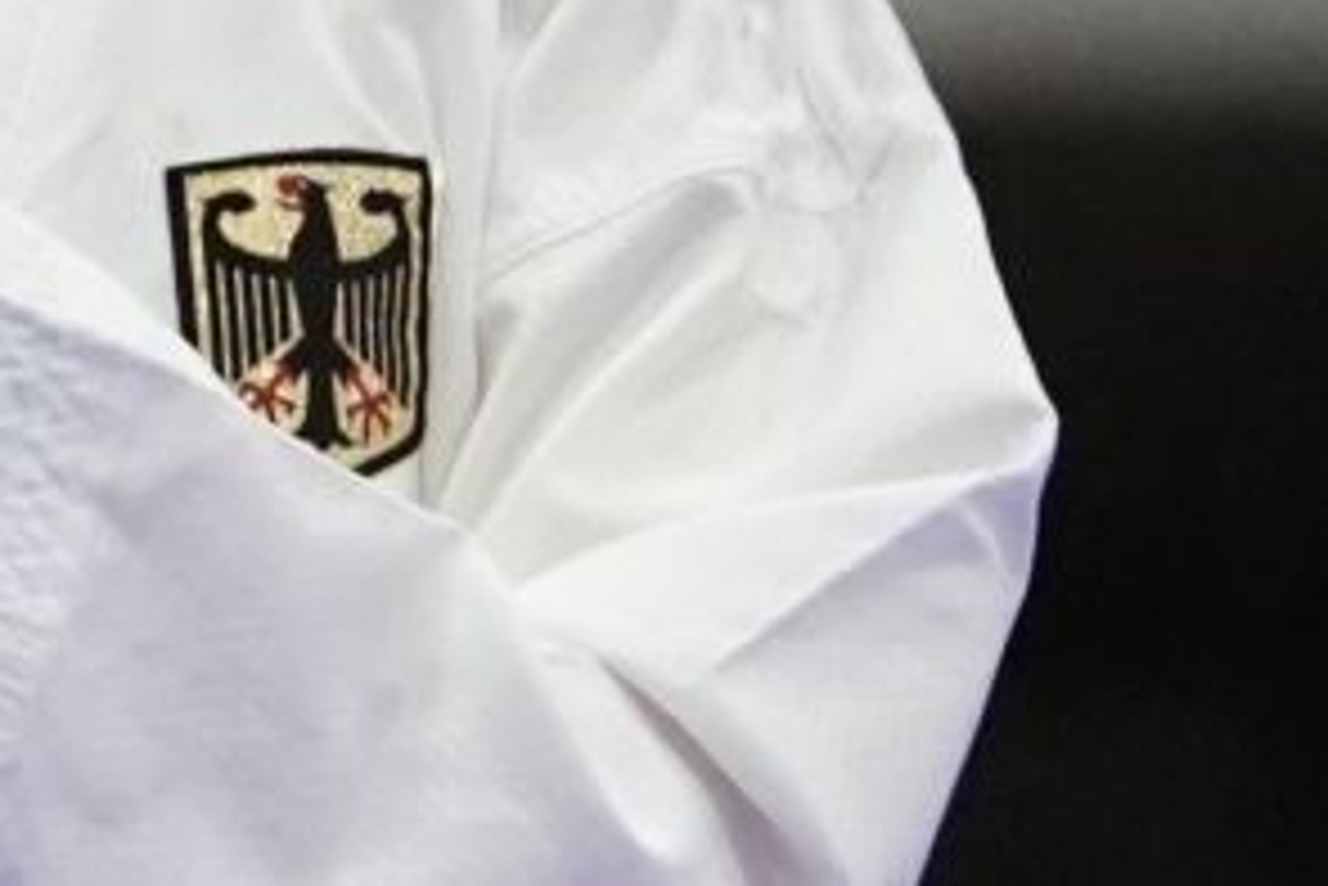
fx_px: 67500
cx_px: -2156
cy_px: 283
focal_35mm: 1829
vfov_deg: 0.8
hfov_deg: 1.1
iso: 4000
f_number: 2.8
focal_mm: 200
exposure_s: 1/1000
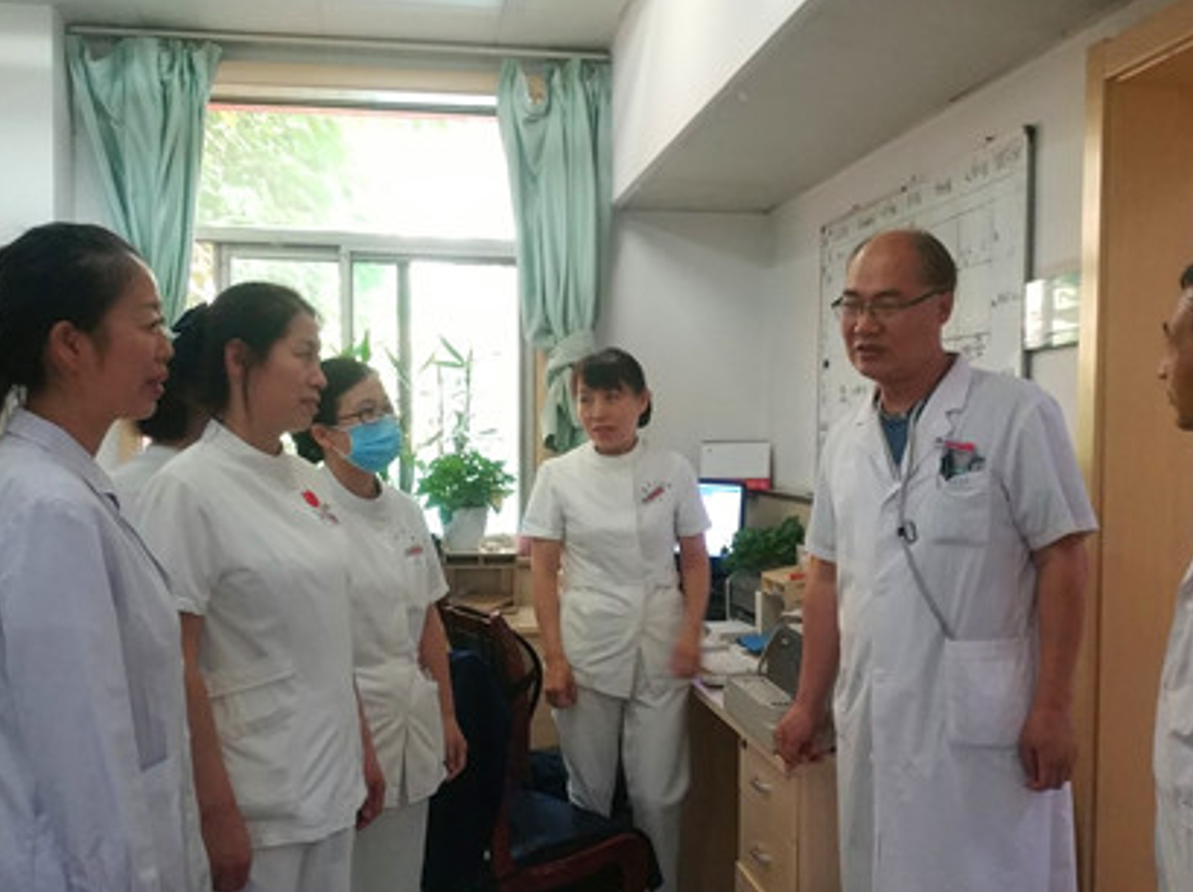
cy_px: 504
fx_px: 1618
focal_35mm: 47
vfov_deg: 30.8
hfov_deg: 40.5
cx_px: 583
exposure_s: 1/17
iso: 503
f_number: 2
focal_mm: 4.5
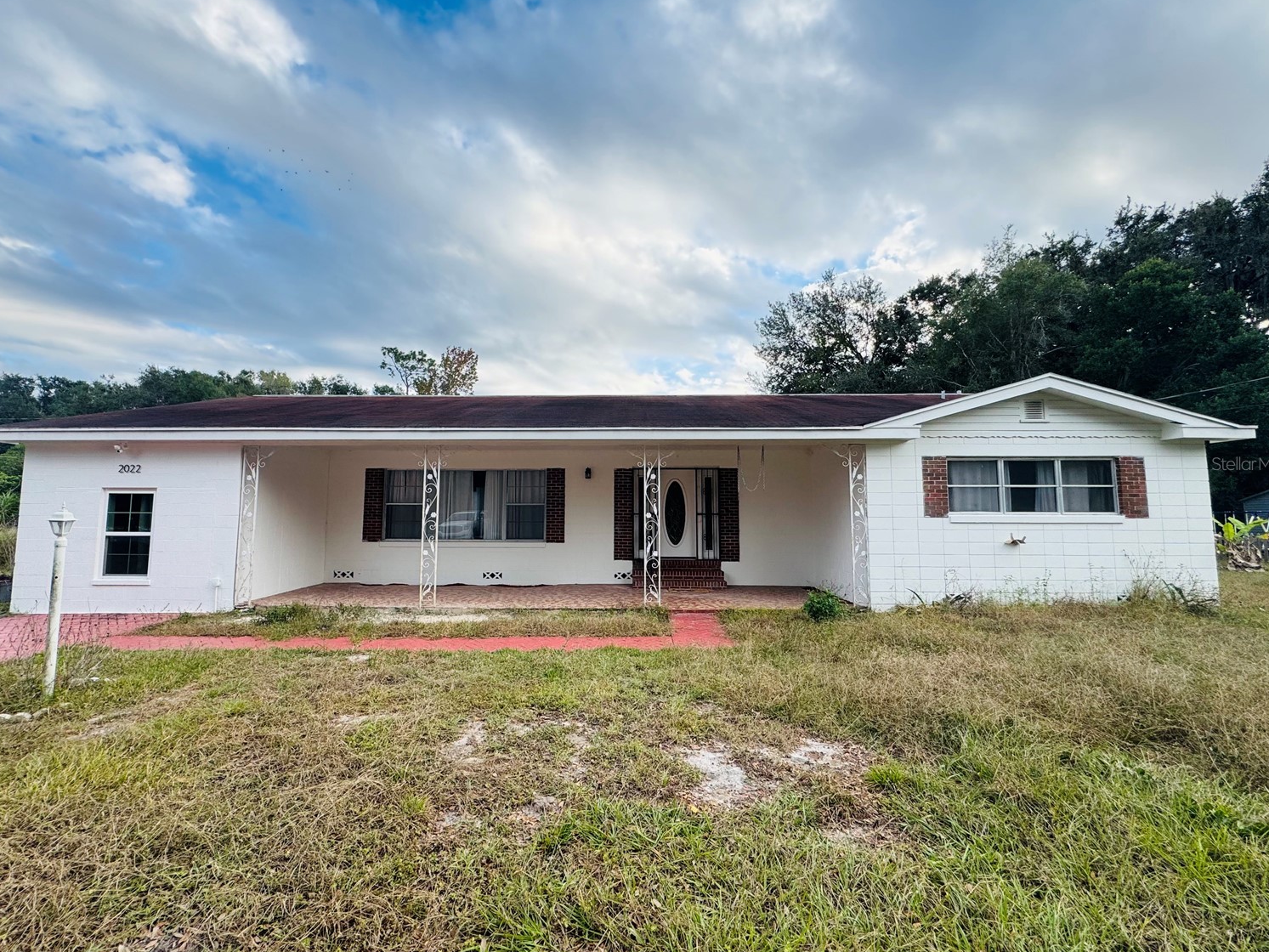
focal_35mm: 15
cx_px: 612
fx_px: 550
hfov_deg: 98.1
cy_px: 463
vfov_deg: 81.7
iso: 40
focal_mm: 2.22
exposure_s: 1/377
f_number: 2.2
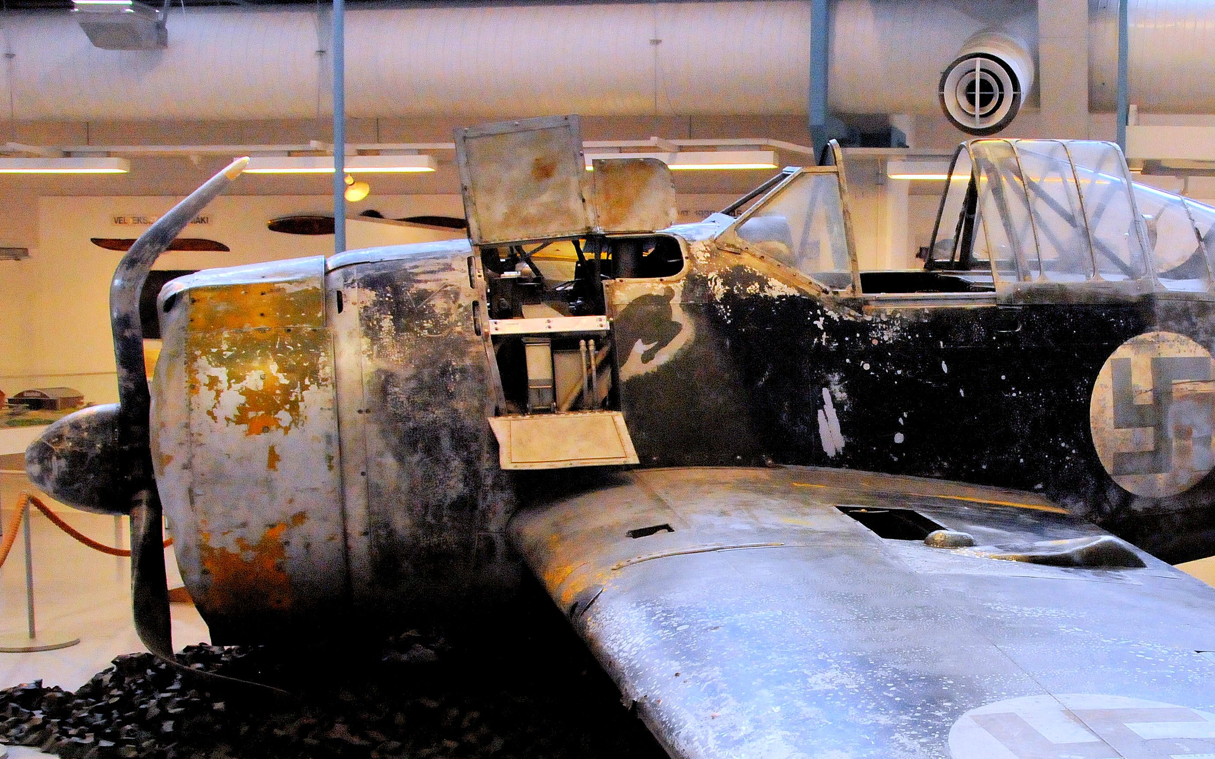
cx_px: 915
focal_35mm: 47
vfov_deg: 27.3
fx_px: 1556
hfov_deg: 41.4
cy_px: 473
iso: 3200
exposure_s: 1/200
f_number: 7.1
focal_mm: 20
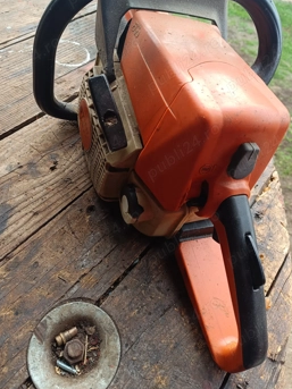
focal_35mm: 28
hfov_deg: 49.7
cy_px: 170
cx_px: 143
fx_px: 315
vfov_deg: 63.2
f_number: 1.88
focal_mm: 5.59
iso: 65
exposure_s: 1/102
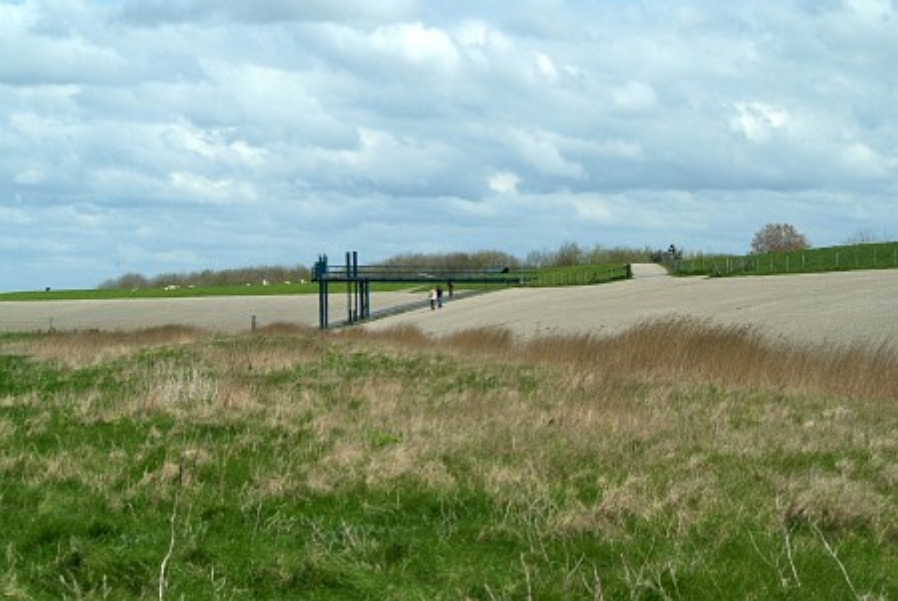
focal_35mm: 93
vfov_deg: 14.7
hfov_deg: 21.9
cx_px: 449
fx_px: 2322
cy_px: 300
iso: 200
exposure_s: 1/750
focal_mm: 62
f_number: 8
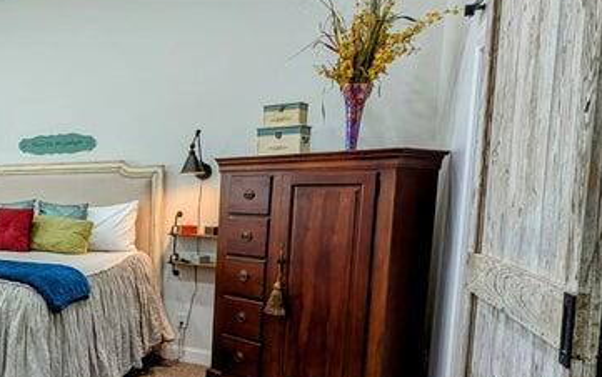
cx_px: -20
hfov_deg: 49.3
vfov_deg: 41.5
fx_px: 492
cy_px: 242
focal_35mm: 30
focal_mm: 2.02
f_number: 1.7
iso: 73
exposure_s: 1/120
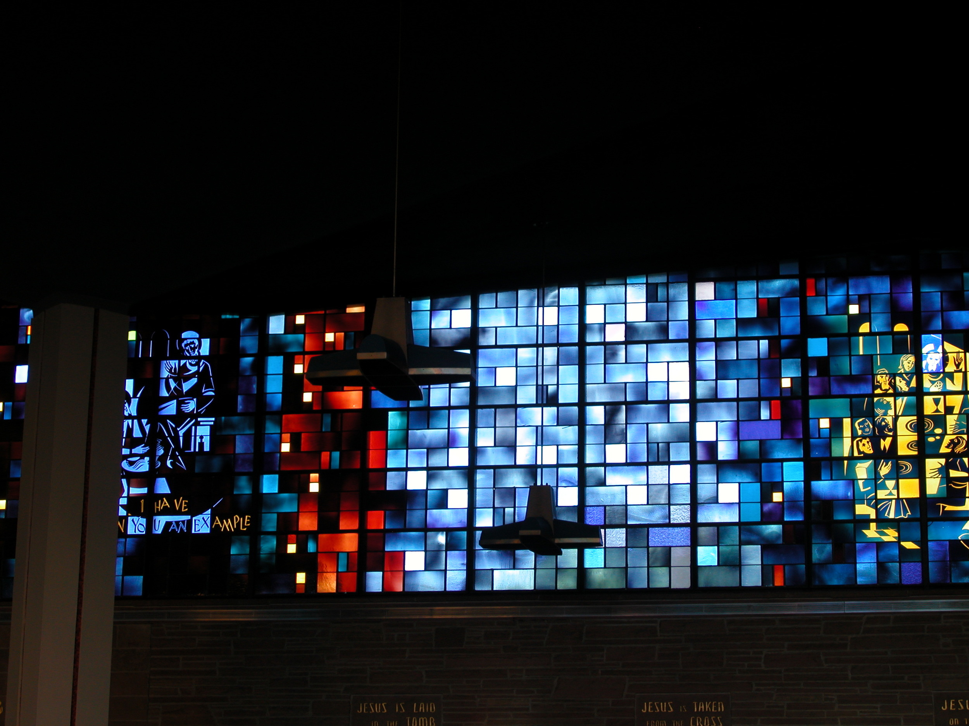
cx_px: 484
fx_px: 2379
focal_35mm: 85
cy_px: 363
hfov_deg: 23.0
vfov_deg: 17.4
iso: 100
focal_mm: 21.4
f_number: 4.8
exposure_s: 1/30
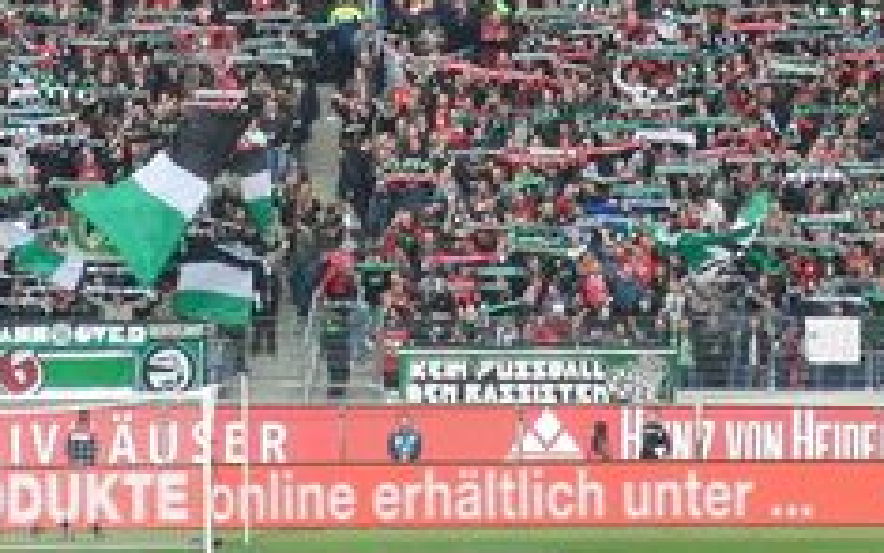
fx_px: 9735
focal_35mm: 404
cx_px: 256
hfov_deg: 5.2
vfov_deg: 3.2
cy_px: -190
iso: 250
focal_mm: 27.31
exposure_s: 1/500
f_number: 4.4
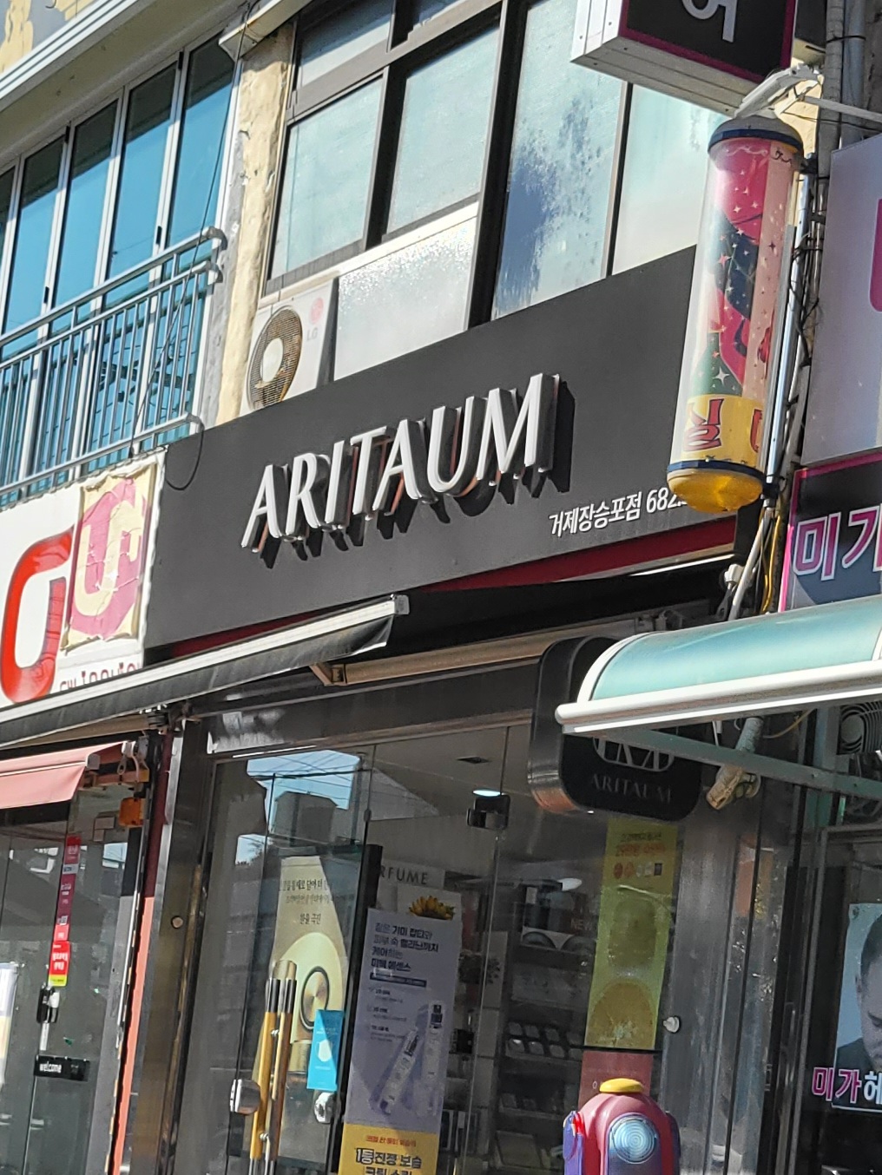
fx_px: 883
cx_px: 441
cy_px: 588
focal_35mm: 26
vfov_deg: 67.3
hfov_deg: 53.1
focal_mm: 4.25
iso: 50
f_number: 1.8
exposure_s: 1/3333
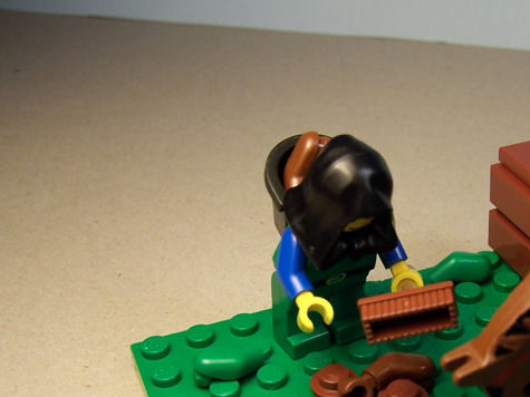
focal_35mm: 64
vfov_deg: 22.6
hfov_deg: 29.9
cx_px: 383
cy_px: 327
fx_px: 980
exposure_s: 1/250
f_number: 2.8
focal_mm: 6.3
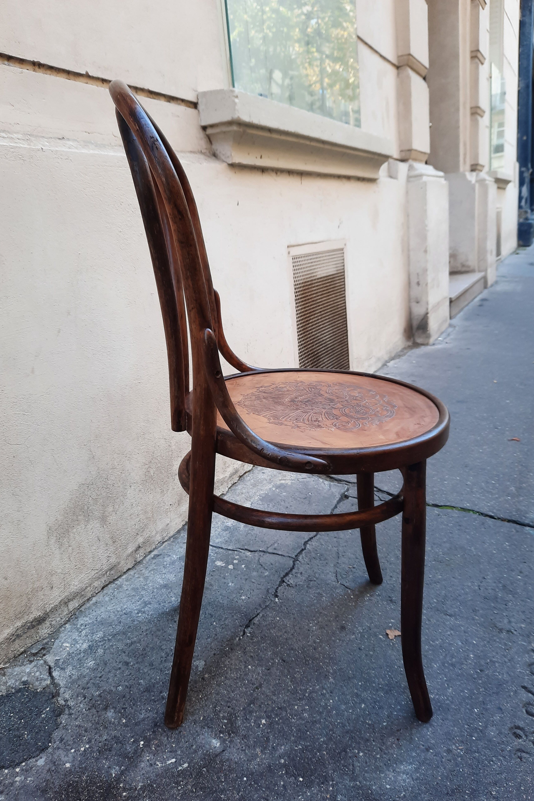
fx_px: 601
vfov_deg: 67.4
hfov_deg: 47.9
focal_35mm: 27
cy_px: 404
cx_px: 278
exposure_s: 1/100
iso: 64
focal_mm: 4.6
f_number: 2
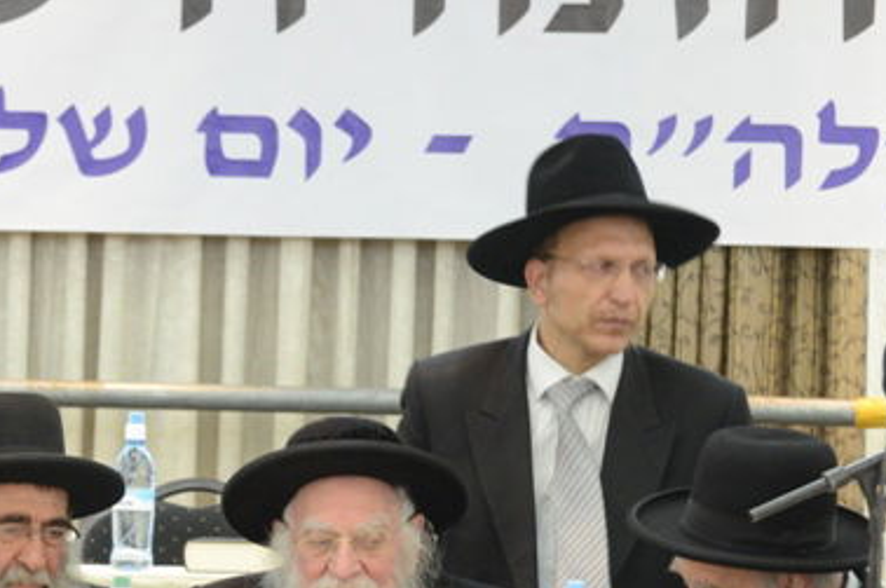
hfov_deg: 5.6
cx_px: -19
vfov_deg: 3.7
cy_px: 562
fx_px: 9045
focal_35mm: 368
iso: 1600
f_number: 5.6
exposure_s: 1/50
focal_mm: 116
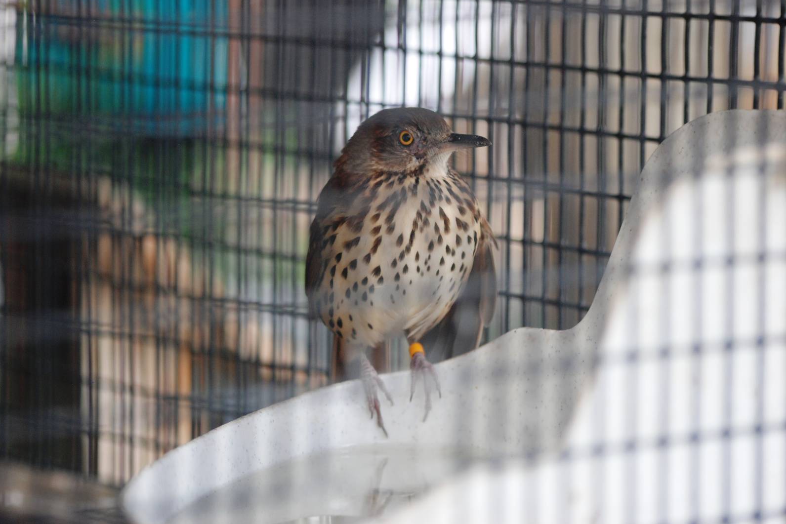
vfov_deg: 9.6
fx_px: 3133
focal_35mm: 144
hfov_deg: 14.3
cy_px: 261
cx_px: 391
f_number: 4.2
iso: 400
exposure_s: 1/100
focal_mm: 95
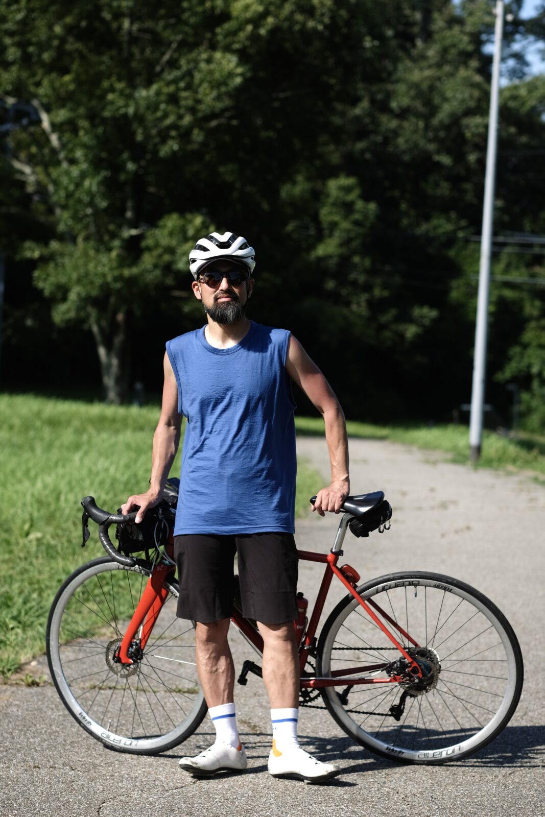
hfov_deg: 16.3
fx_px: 1907
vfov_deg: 24.2
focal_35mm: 84
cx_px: 272
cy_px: 408
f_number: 2.2
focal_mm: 56
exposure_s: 1/2500
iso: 100
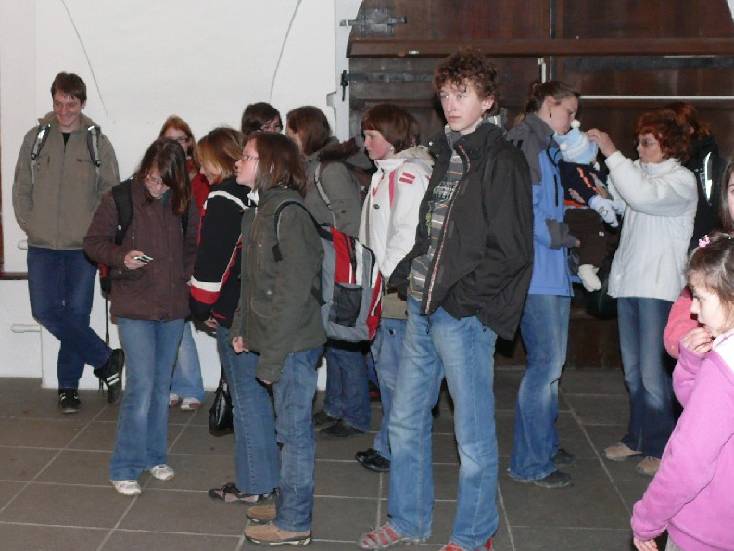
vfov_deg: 27.5
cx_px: 227
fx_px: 1124
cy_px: 224
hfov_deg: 35.7
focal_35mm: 53
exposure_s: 1/30
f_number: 2.8
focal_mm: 7.4
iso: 200
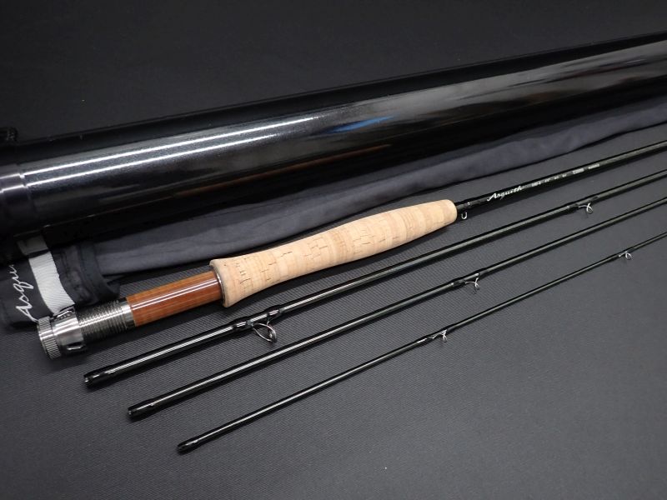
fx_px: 482
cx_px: 334
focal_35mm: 25
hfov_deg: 69.4
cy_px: 250
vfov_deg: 54.9
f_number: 2
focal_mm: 4.5
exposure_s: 1/50
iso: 200
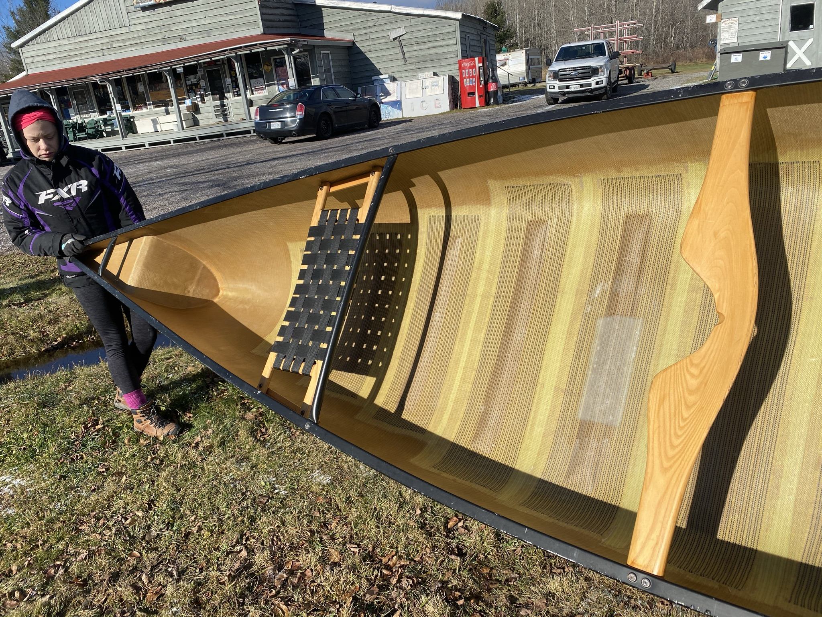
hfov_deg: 67.3
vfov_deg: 53.1
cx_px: 411
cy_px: 308
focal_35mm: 26
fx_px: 617
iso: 32
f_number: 1.8
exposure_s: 1/3040
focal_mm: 4.25
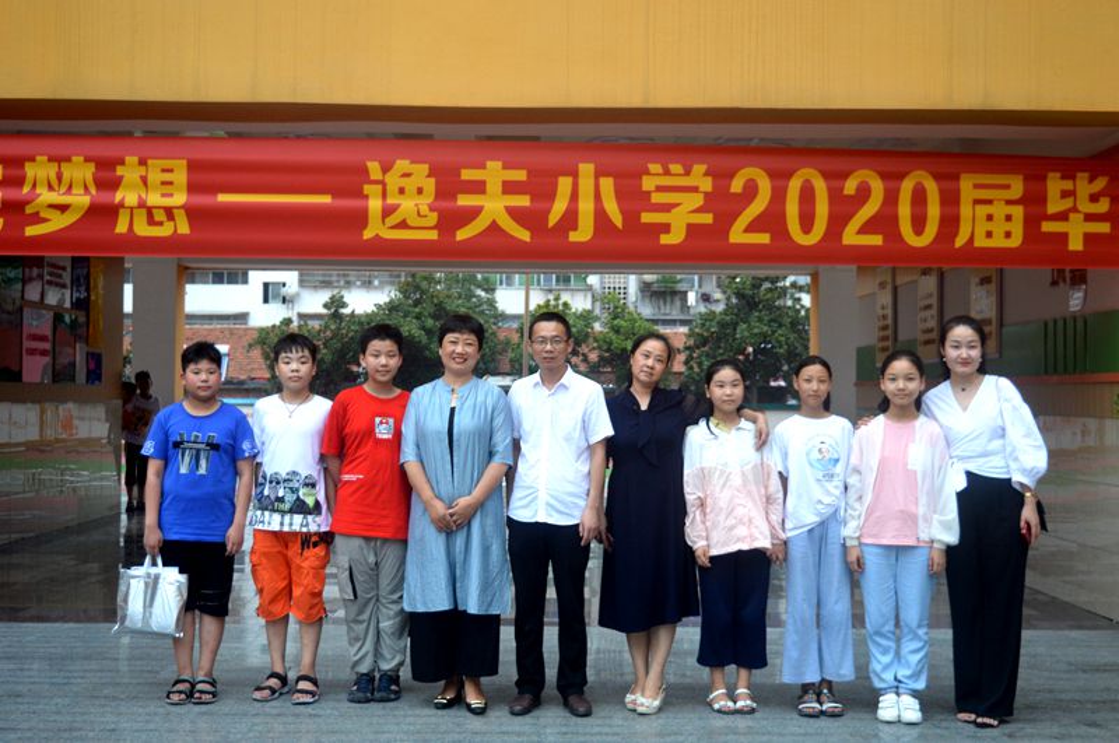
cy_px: 372
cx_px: 560
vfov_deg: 26.4
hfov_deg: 38.9
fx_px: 1583
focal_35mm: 51
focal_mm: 34
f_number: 4.8
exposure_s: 1/100
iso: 400
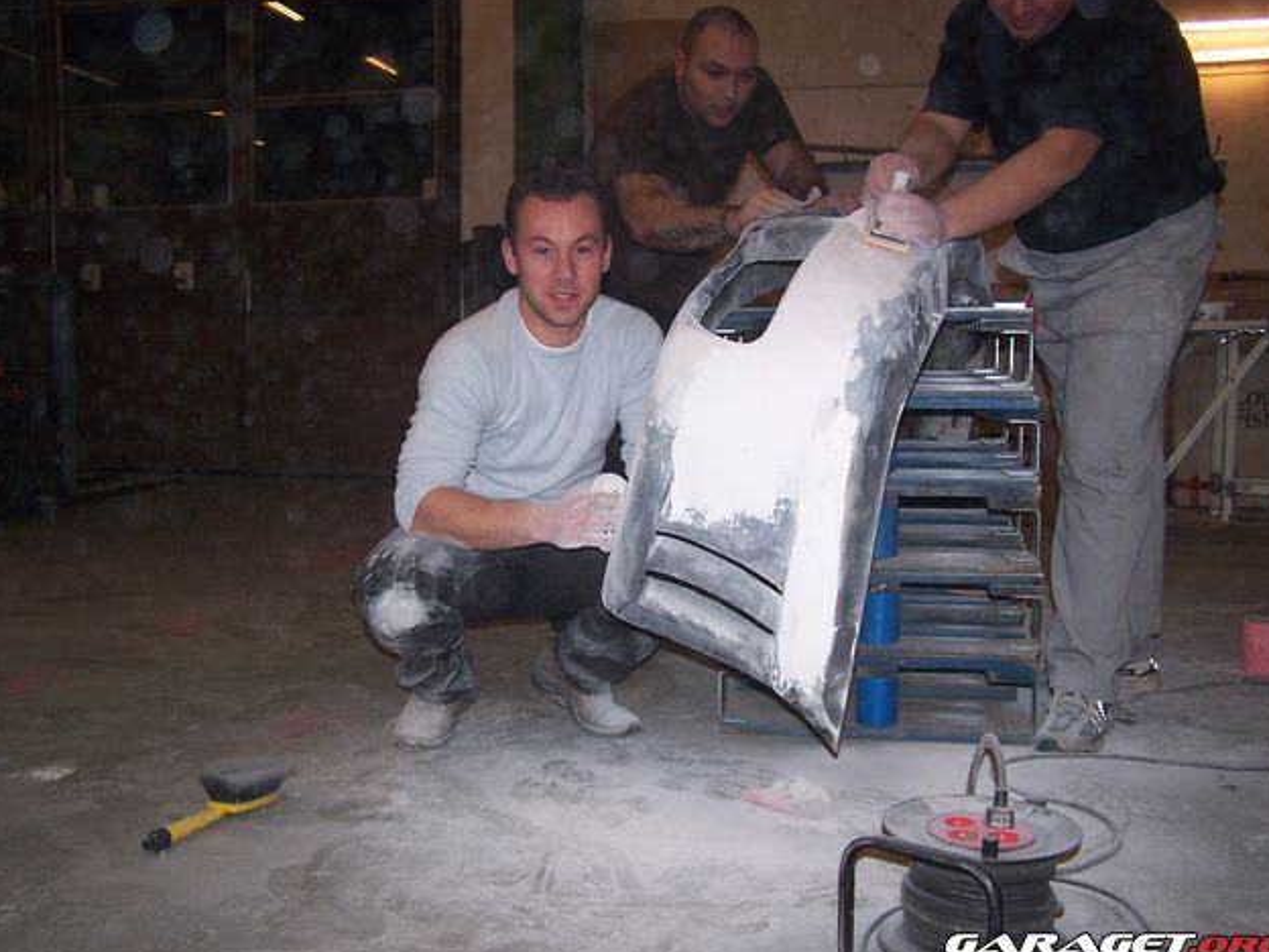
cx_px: 643
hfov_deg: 47.9
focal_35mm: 39
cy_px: 476
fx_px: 1430
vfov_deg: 36.8
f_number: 2.8
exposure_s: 1/60
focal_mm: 6.3
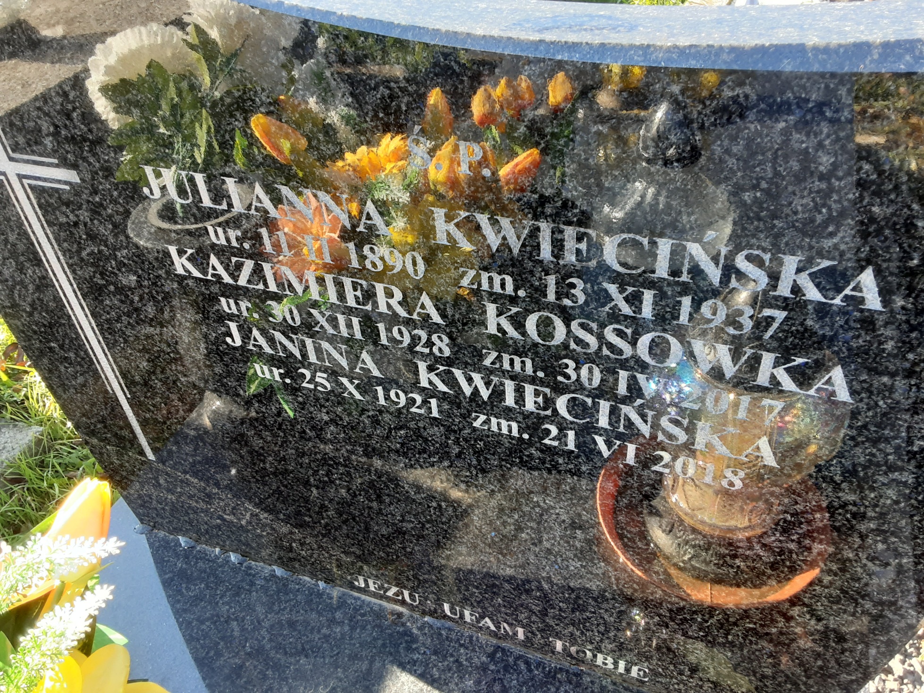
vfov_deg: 49.7
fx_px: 747
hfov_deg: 63.5
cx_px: 462
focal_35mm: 28
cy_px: 346
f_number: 1.9
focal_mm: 2.9
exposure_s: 1/100
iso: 64
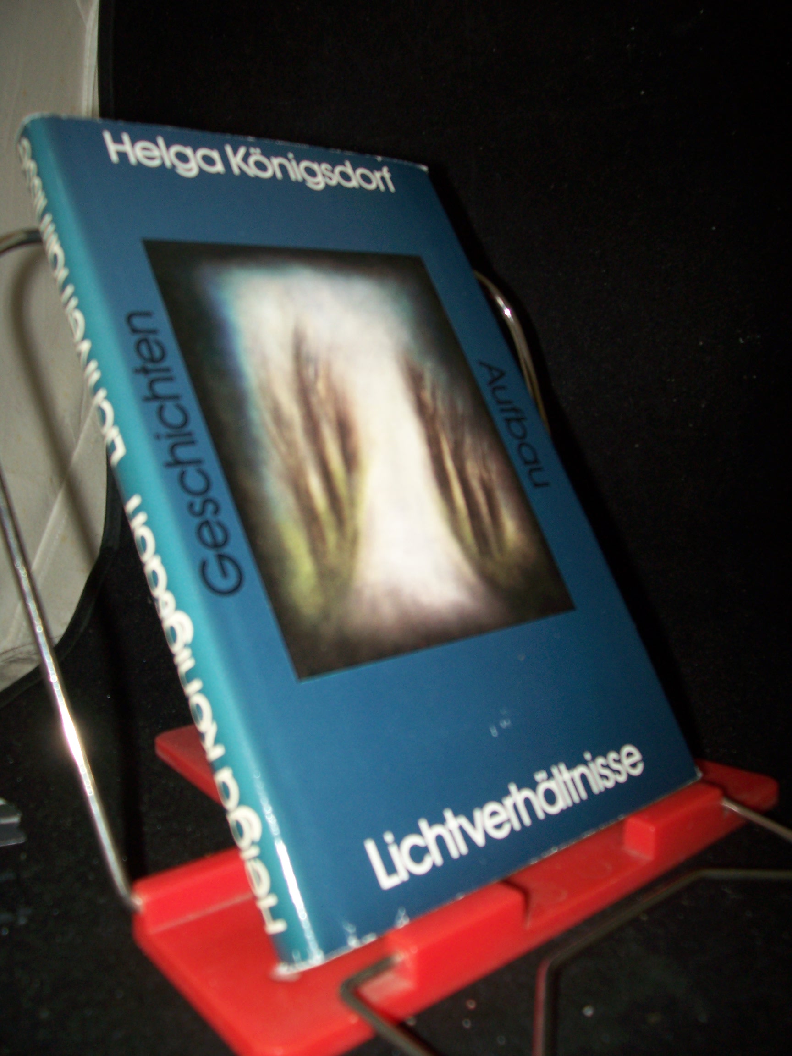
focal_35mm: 34
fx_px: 1037
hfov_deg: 41.8
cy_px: 528
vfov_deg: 54.0
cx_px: 396
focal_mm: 5.6
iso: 80
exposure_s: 1/60
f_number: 2.7
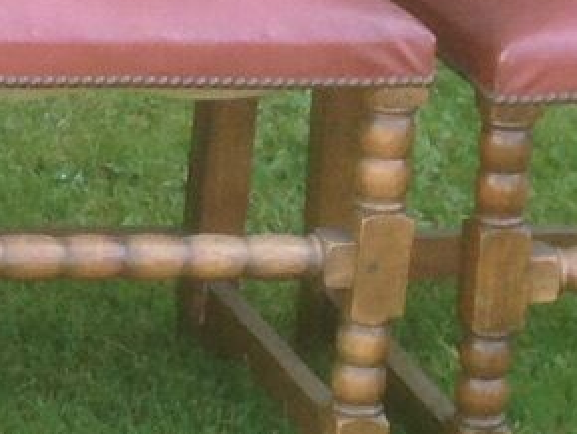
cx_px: -804
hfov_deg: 7.9
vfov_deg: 6.4
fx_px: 3887
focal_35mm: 233
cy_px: 113
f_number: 2.4
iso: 64
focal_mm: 4.12
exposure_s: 1/120
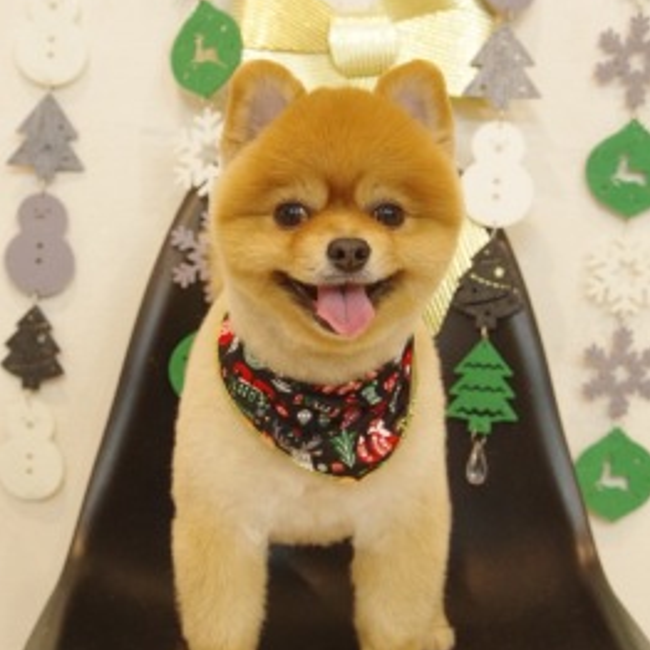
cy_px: 377
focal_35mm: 74
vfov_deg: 23.3
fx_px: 1572
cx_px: 325
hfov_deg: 23.4
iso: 3200
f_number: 7.1
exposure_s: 1/30
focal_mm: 38
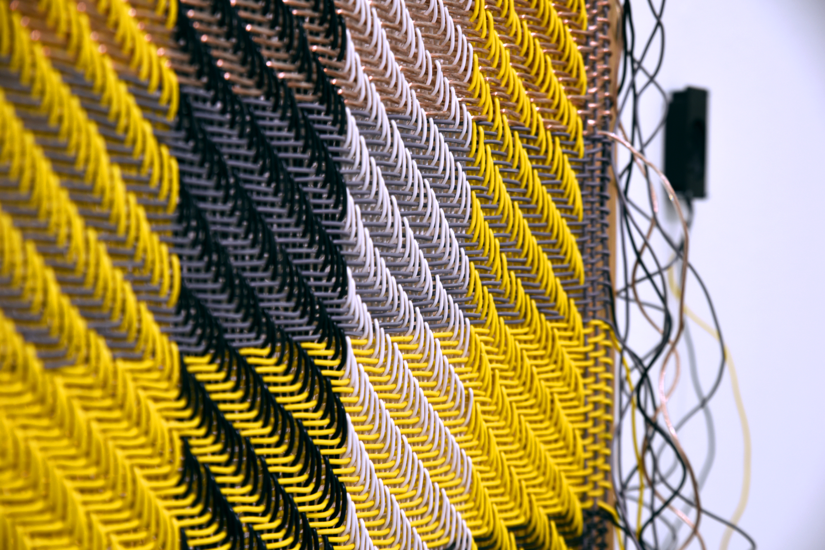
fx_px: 1604
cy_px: 275
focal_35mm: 70
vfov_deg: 19.5
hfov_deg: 28.8
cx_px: 412
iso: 320
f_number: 5.6
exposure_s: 1/13
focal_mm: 70
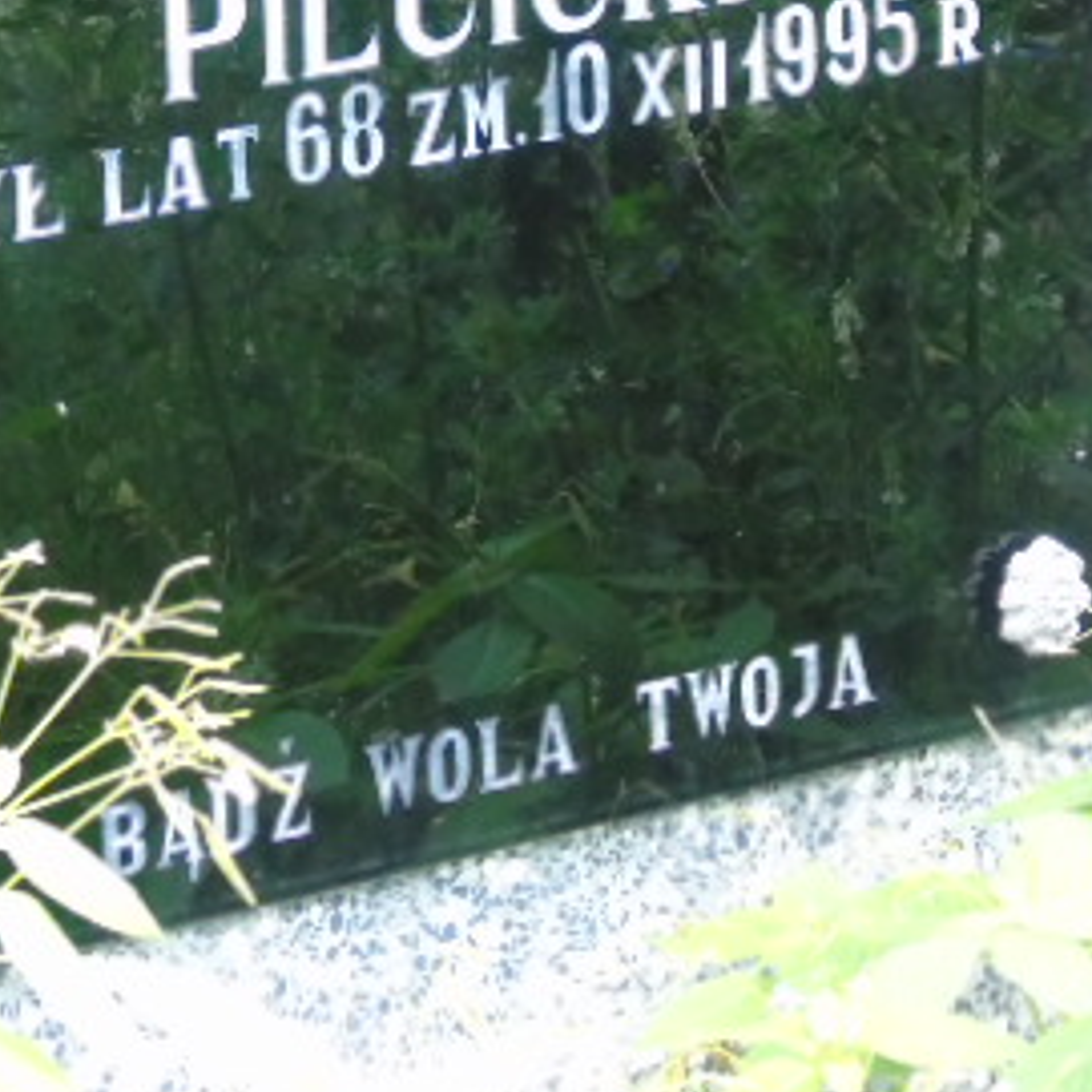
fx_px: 10564
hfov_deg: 5.9
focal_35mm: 296
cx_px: 484
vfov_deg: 5.9
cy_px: 149
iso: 640
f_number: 4.7
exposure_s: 1/60
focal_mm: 25
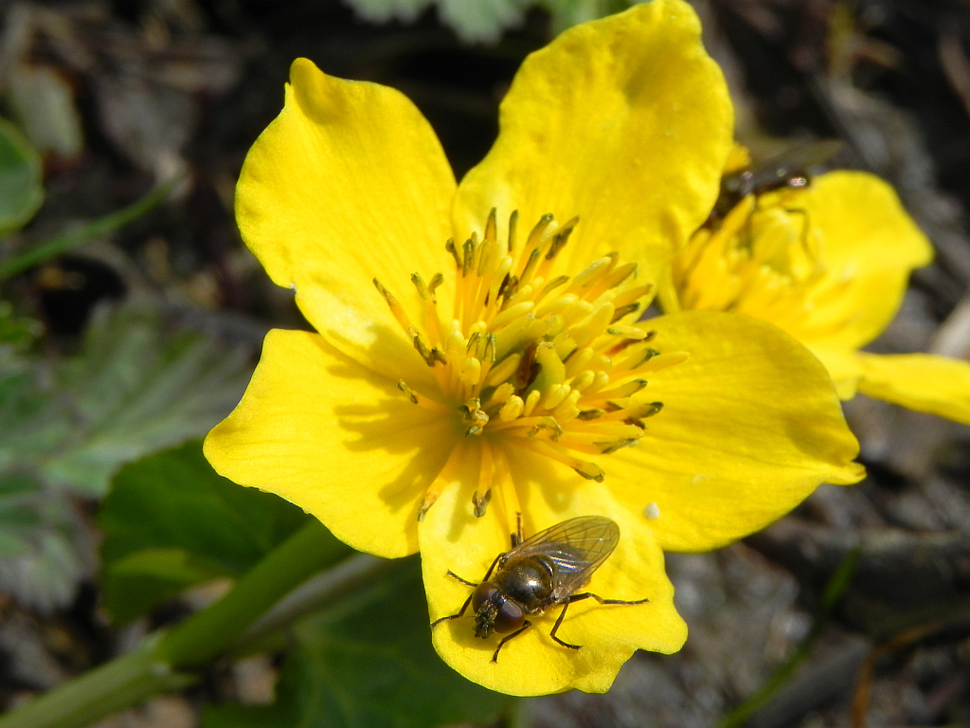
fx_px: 2662
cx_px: 485
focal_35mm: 95
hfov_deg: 20.7
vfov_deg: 15.6
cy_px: 364
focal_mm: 16.9
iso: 160
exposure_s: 1/534
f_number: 8
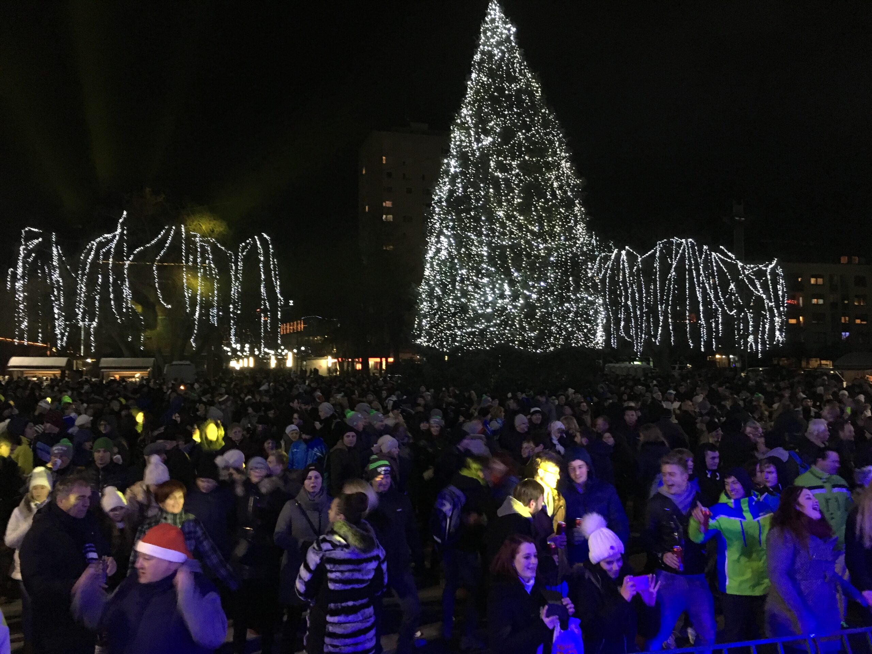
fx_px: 731
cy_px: 327
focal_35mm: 29
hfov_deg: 61.7
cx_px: 436
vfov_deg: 48.2
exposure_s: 1/17
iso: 400
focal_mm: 4.15
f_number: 2.2
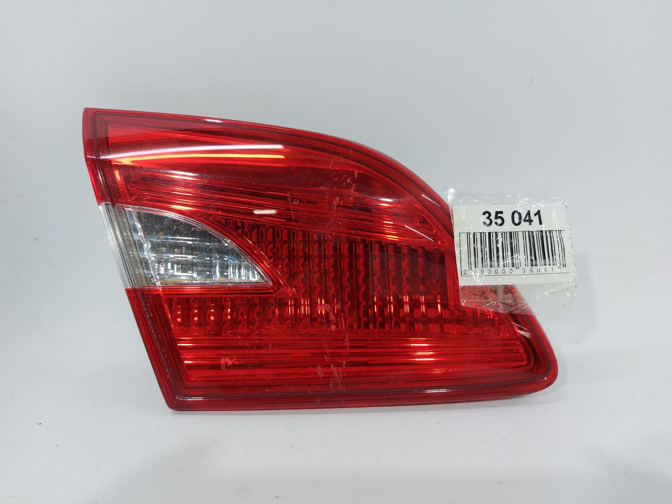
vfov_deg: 56.8
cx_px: 336
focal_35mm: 24
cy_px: 252
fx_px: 466
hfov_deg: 71.6
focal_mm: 5.23
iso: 40
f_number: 1.8
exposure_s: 1/50
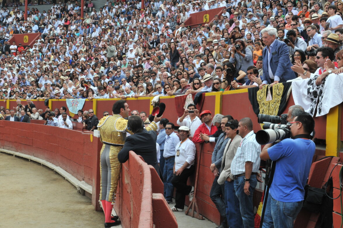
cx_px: 159
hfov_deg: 41.5
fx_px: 453
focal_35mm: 48
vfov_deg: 28.3
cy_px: 114
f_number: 13
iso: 400
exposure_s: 1/125
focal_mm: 29
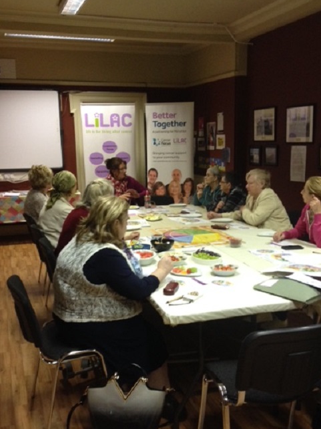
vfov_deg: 44.7
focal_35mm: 42
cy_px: 241
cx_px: 160
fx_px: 520
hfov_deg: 34.3
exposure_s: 1/20
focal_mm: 4.28
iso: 200
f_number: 2.4
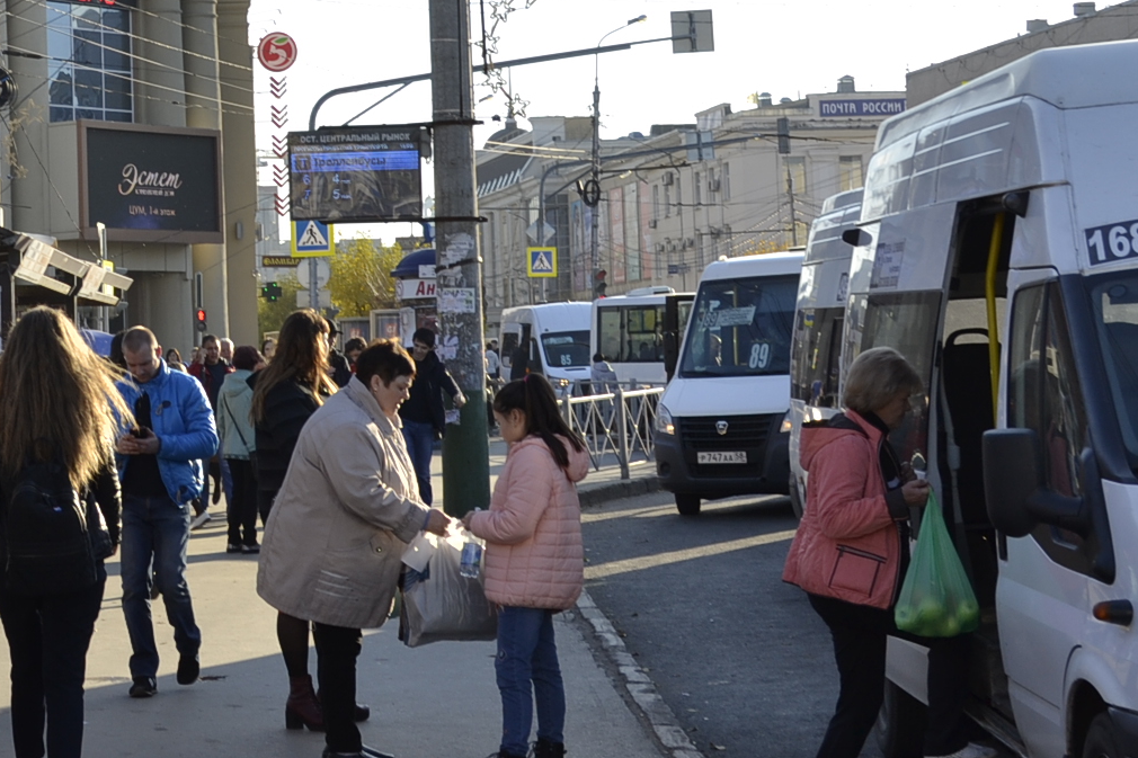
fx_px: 2813
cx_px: 150
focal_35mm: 89
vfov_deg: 15.3
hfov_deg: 22.4
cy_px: 164
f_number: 6.3
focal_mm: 26
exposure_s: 1/160
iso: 100
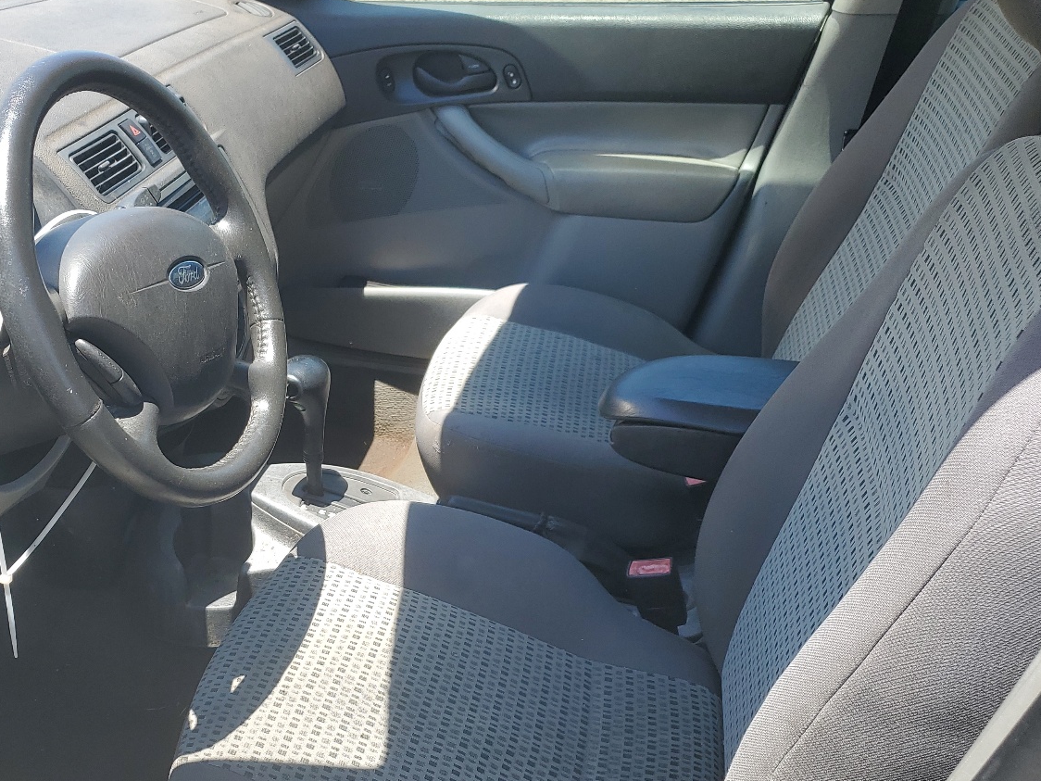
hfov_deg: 49.3
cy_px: 514
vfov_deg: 38.3
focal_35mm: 37
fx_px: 1113
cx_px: 346
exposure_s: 1/833
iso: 50
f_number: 1.5
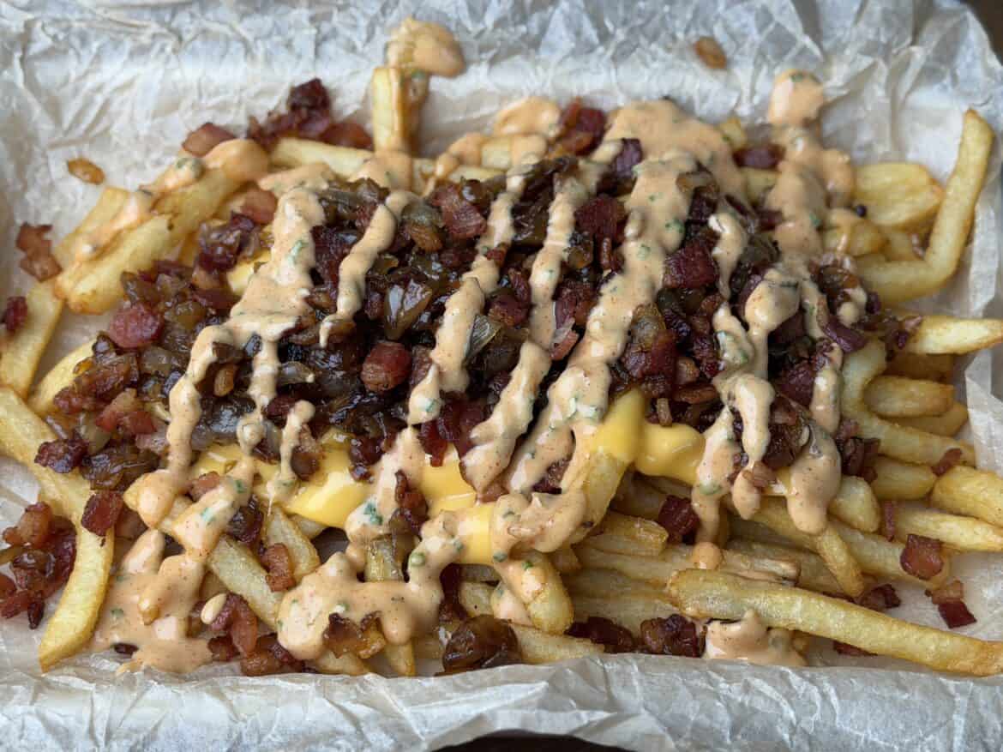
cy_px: 376
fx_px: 1391
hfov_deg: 39.7
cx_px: 502
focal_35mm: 48
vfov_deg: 30.3
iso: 64
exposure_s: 1/266
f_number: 1.78
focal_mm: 6.76
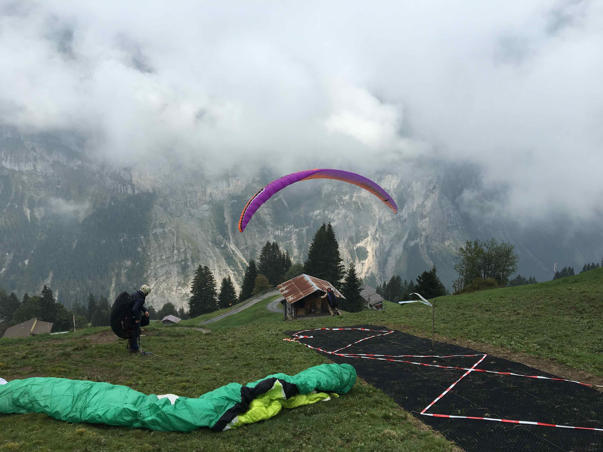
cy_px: 226
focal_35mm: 29
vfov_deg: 48.2
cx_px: 302
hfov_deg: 61.7
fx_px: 505
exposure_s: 1/894
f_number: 2.2
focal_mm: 4.15
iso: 25
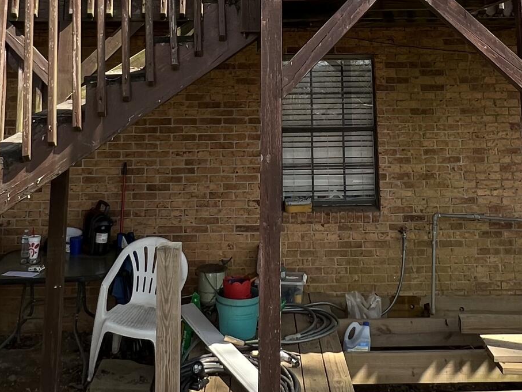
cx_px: 272
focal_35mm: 43
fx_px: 648
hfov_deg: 43.8
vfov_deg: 29.8
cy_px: -53
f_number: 1.8
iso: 32
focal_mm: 1.57
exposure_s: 1/327
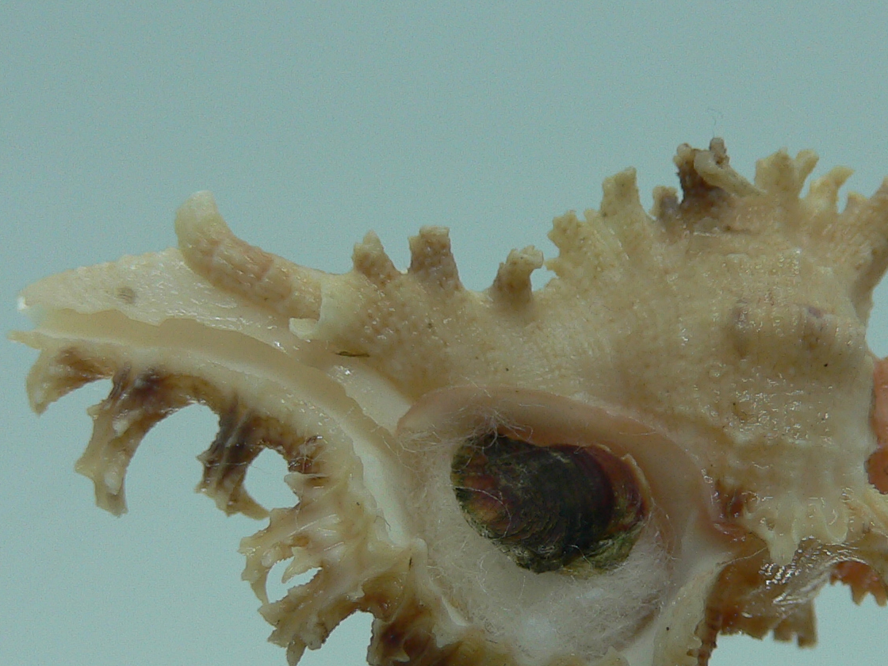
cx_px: 511
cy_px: 558
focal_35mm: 63
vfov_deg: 22.9
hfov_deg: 30.7
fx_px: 1616
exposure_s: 1/60
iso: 80
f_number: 2.8
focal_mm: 4.6
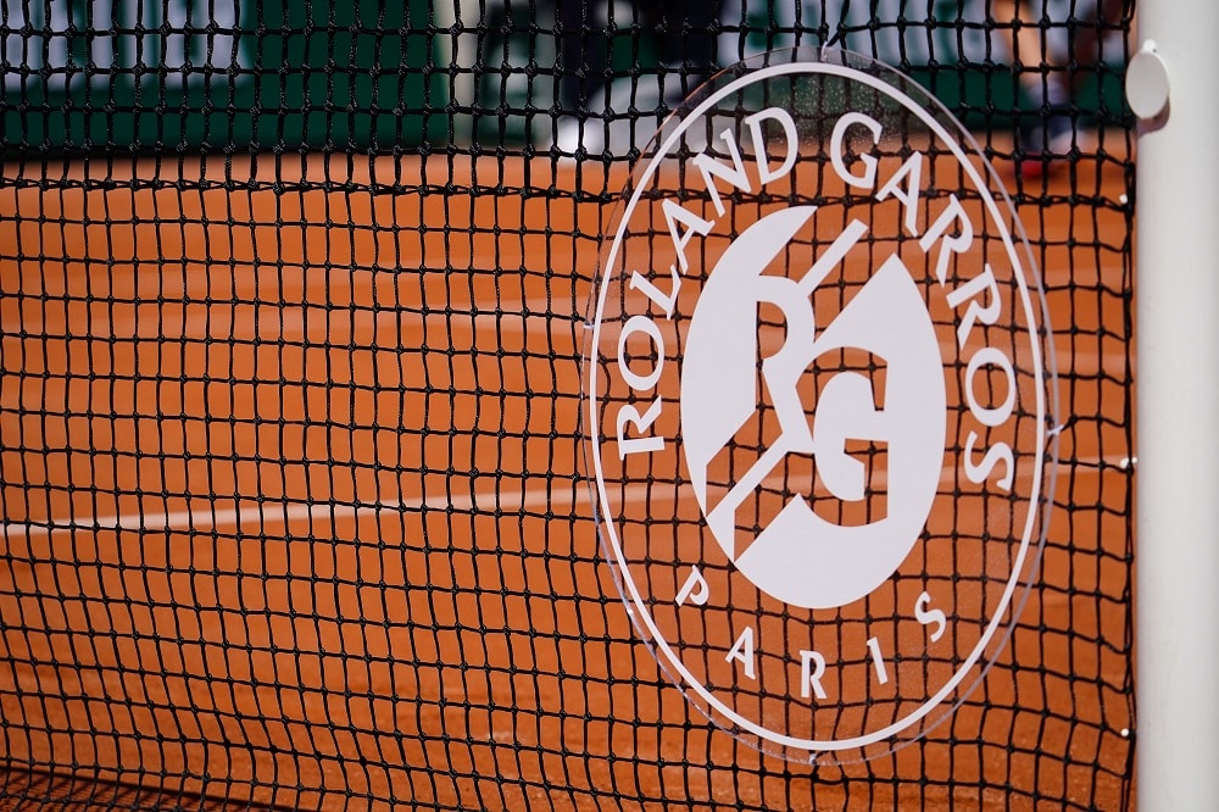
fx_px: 9071
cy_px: 406
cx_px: 610
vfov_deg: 5.1
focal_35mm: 268
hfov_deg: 7.7
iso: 250
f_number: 5.6
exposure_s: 1/2000
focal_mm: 268
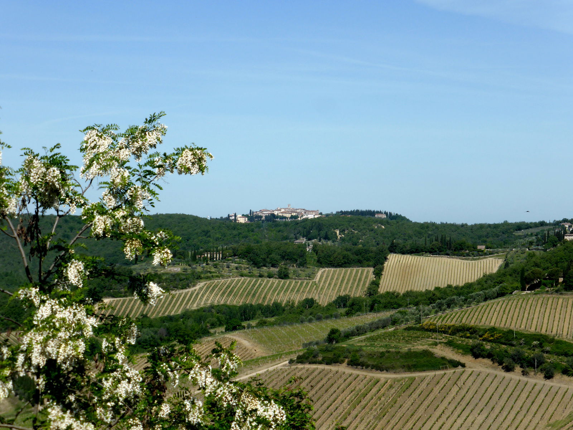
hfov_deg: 19.3
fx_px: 1688
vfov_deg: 14.5
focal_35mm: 102
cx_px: 286
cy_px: 215
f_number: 5.3
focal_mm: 18.2
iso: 100
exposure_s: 1/800
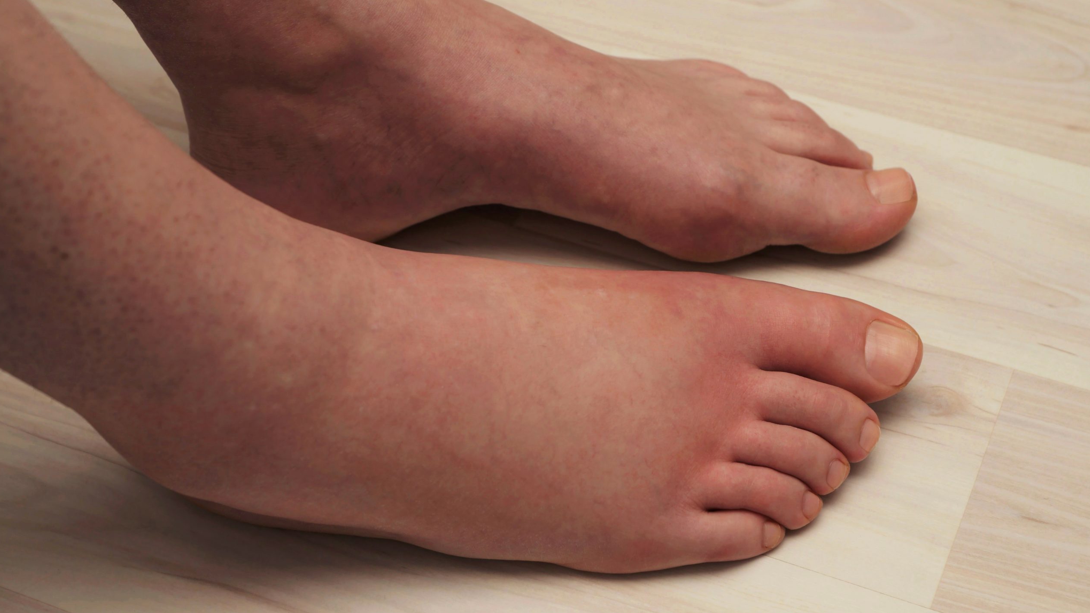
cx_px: 548
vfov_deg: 16.9
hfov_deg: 29.5
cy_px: 319
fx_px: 2067
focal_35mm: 72
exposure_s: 1/60
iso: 100
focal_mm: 45
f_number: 5.6
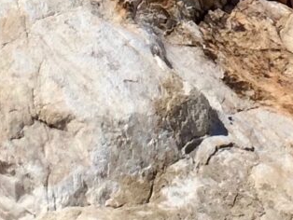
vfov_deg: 7.3
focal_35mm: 189
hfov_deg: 10.3
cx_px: 368
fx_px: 1601
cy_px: -356
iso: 32
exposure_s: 1/4115
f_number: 2.2
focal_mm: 4.15
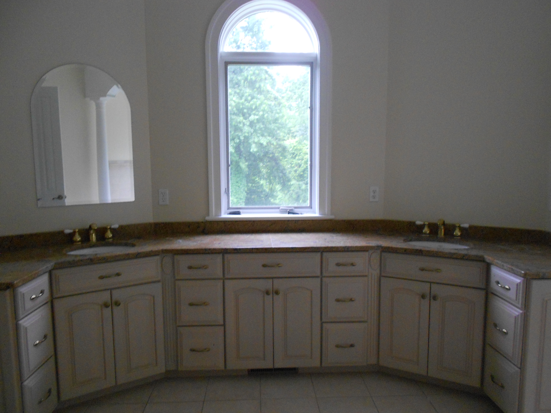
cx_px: 276
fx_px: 414
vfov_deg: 53.1
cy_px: 206
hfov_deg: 67.3
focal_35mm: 26
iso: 400
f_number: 3.2
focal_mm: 4.6
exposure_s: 1/25
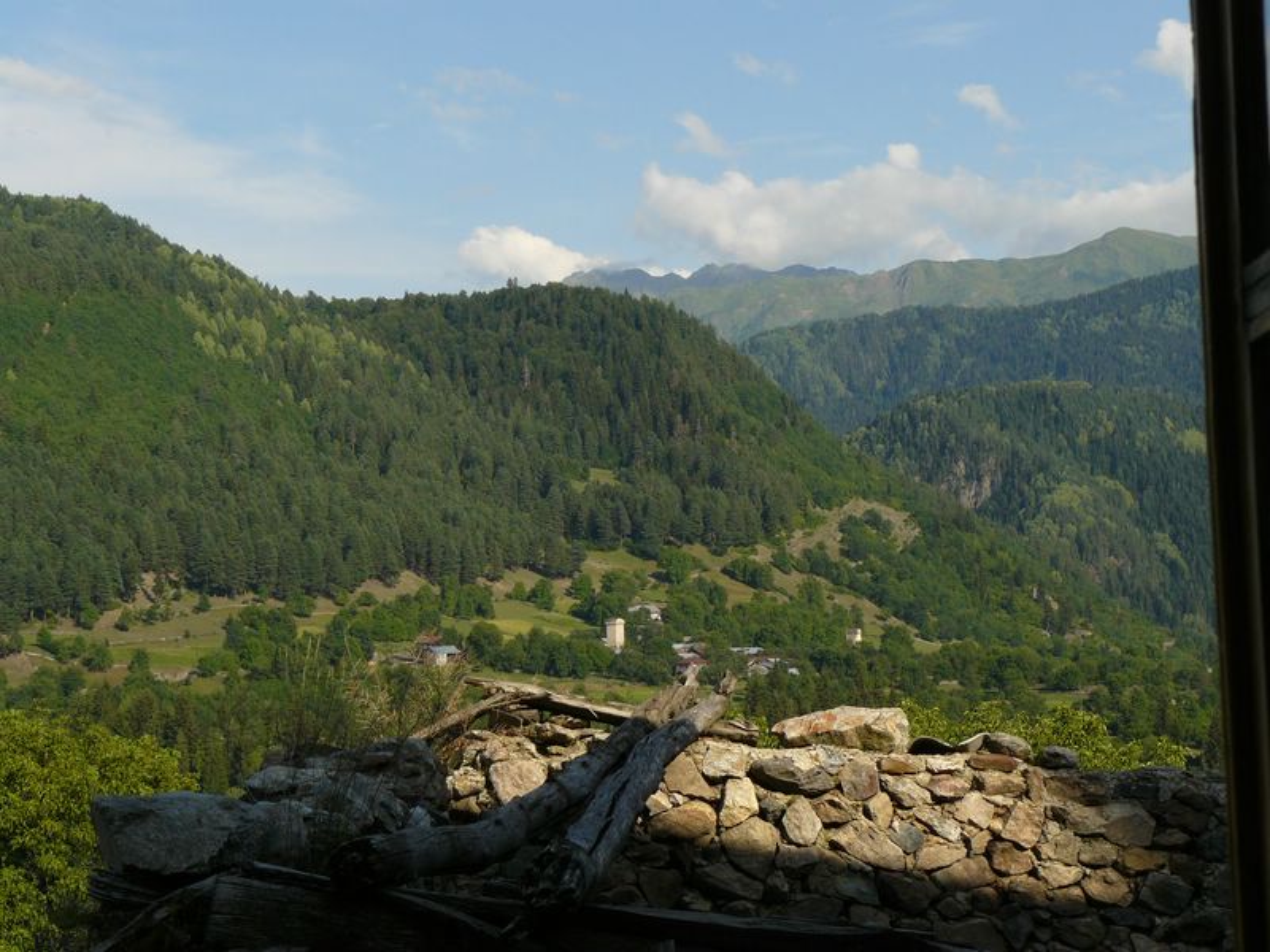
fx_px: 2898
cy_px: 476
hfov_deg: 24.7
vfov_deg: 18.7
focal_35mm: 79
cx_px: 635
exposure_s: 1/400
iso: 100
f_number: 5.6
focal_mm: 13.1
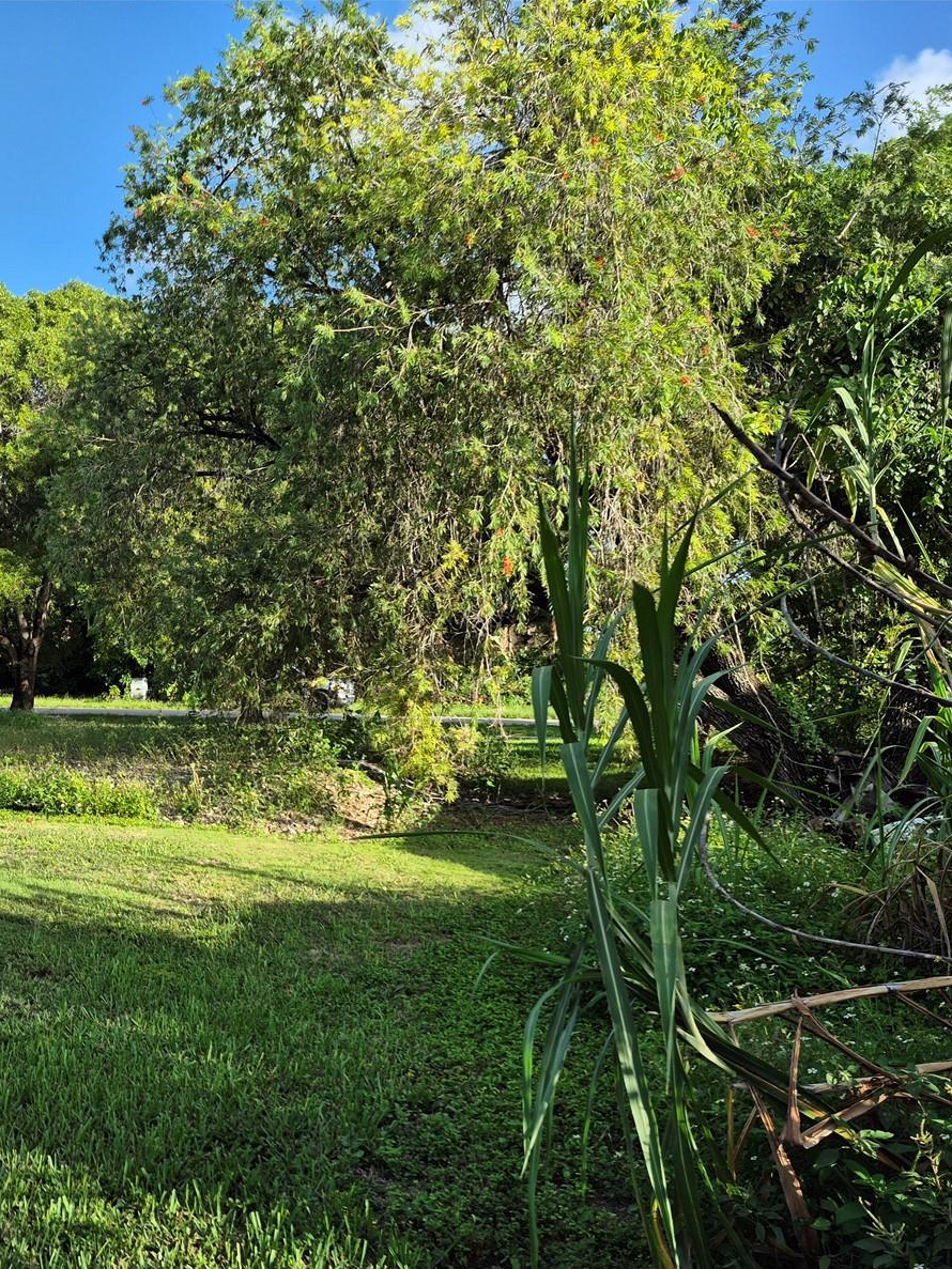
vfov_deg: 58.4
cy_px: 640
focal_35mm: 31
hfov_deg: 42.5
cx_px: 136
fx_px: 1137
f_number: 1.8
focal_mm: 5.4
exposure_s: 1/834
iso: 25
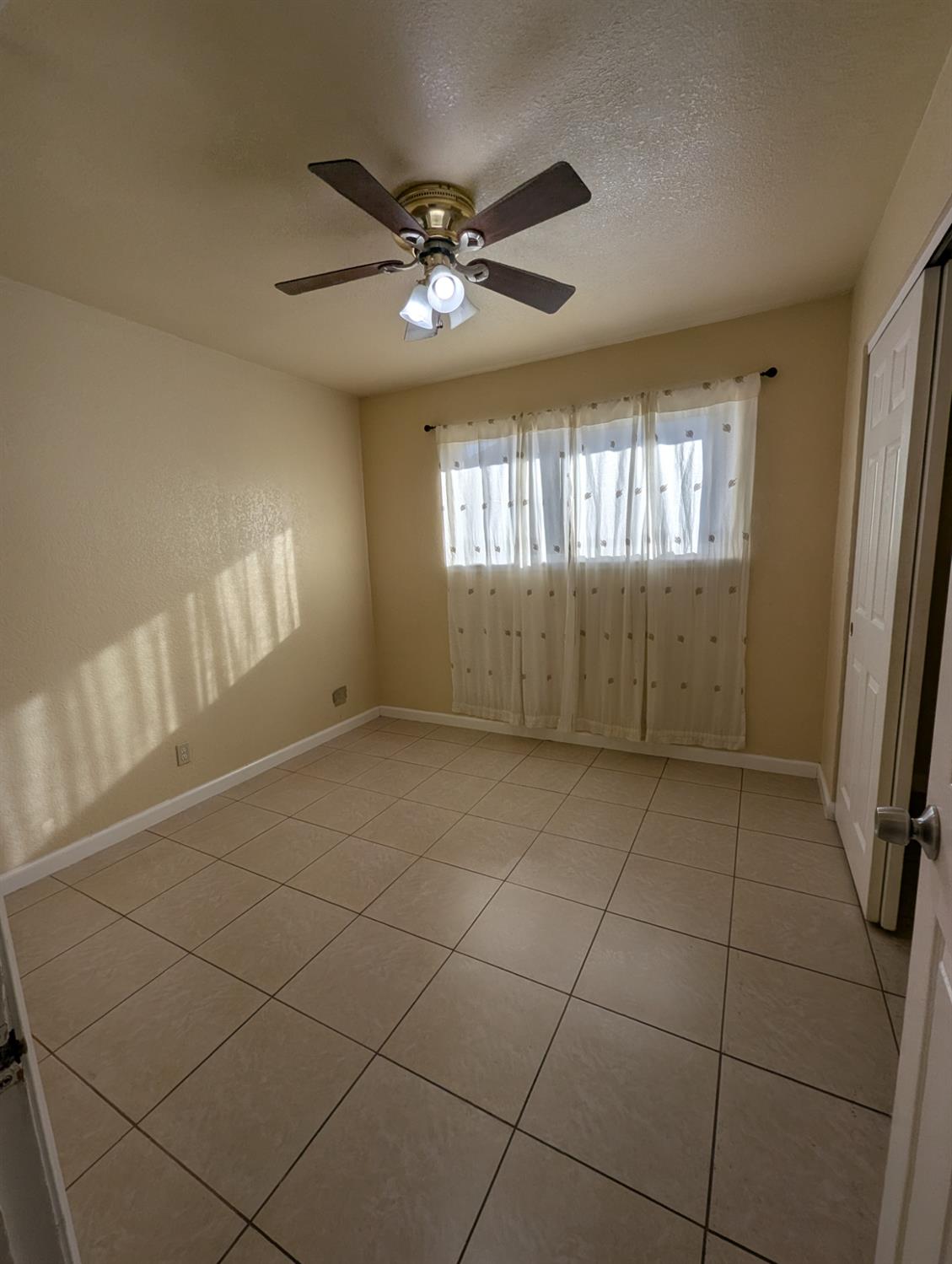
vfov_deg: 106.1
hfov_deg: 90.1
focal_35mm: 13
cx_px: 476
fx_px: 475
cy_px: 632
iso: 50
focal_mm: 1.95
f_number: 2.2
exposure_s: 1/675
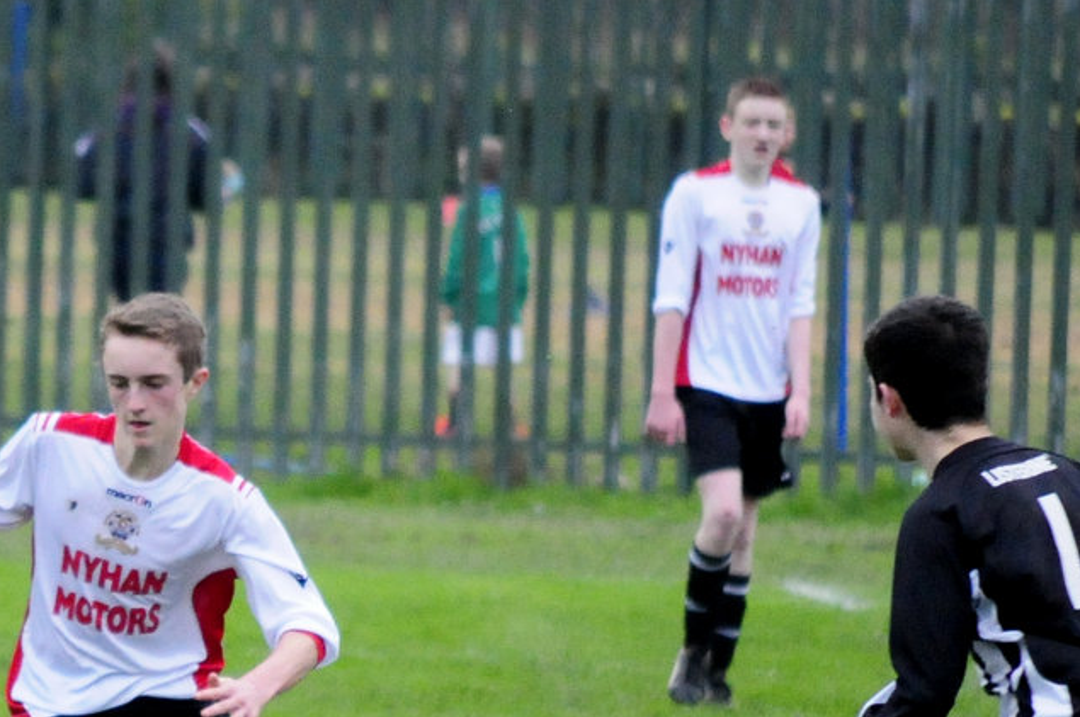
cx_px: 92
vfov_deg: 2.4
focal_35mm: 567
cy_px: 633
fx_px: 16992
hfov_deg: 3.6
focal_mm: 200
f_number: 5.6
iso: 2500
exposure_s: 1/640
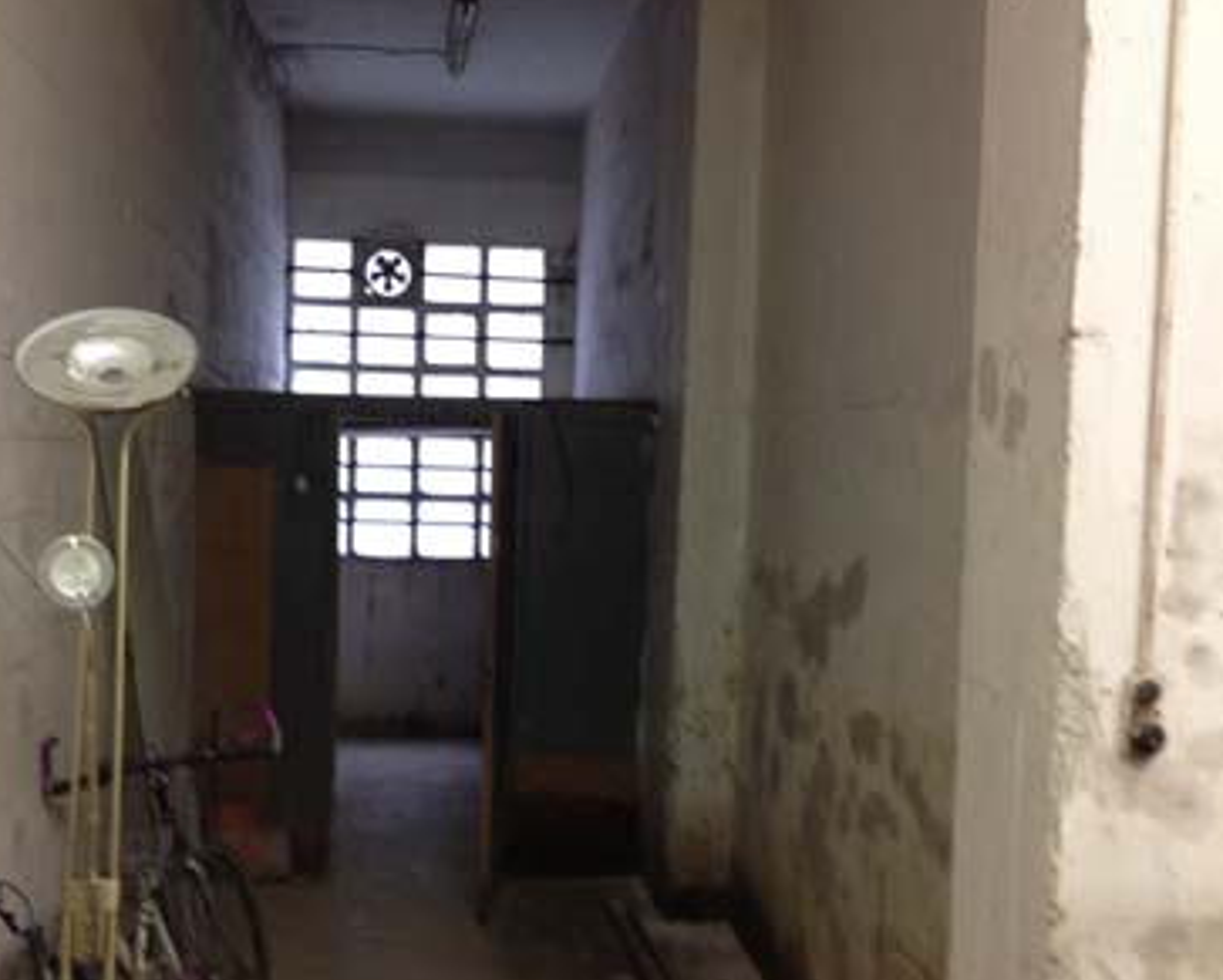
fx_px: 1703
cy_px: 561
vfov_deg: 32.1
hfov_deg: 39.4
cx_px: 526
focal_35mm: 47
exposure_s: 1/20
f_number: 2.4
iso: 125
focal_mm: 4.28
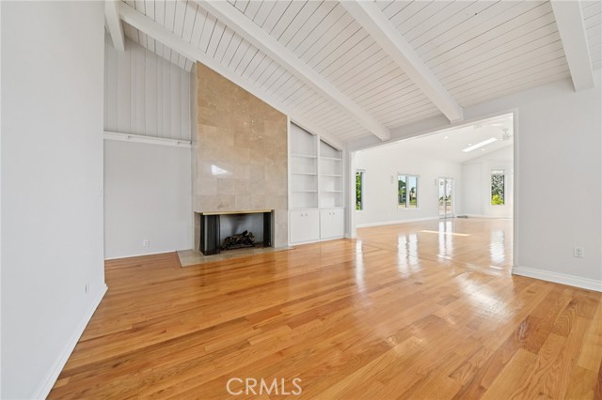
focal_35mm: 13
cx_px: 301
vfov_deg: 85.4
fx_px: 217
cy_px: 200
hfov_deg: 108.4
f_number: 8
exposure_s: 1/13
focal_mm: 13
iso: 250
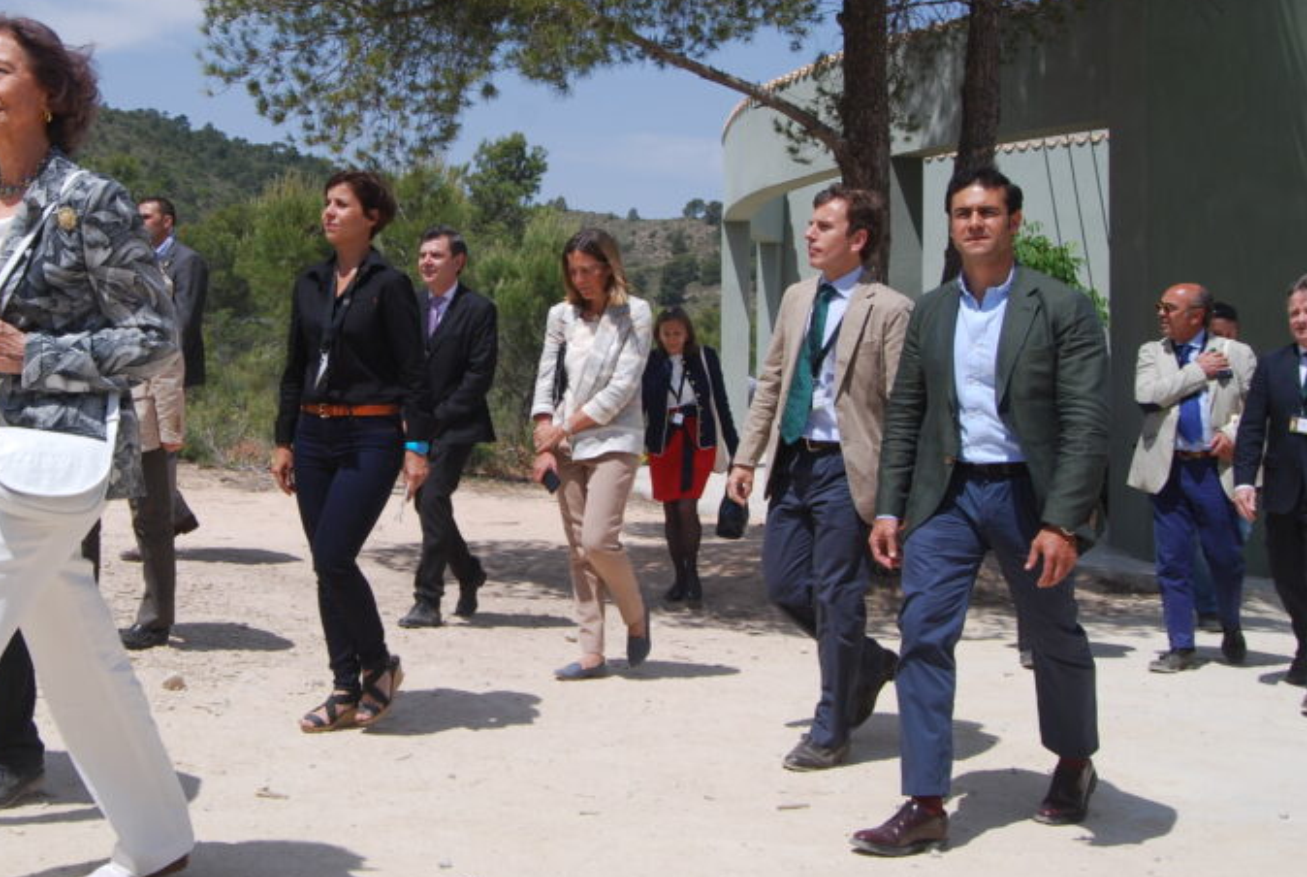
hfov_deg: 41.5
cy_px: 301
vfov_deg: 28.6
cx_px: 471
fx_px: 1709
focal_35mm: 47
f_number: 8
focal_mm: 22
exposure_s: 1/250
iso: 100
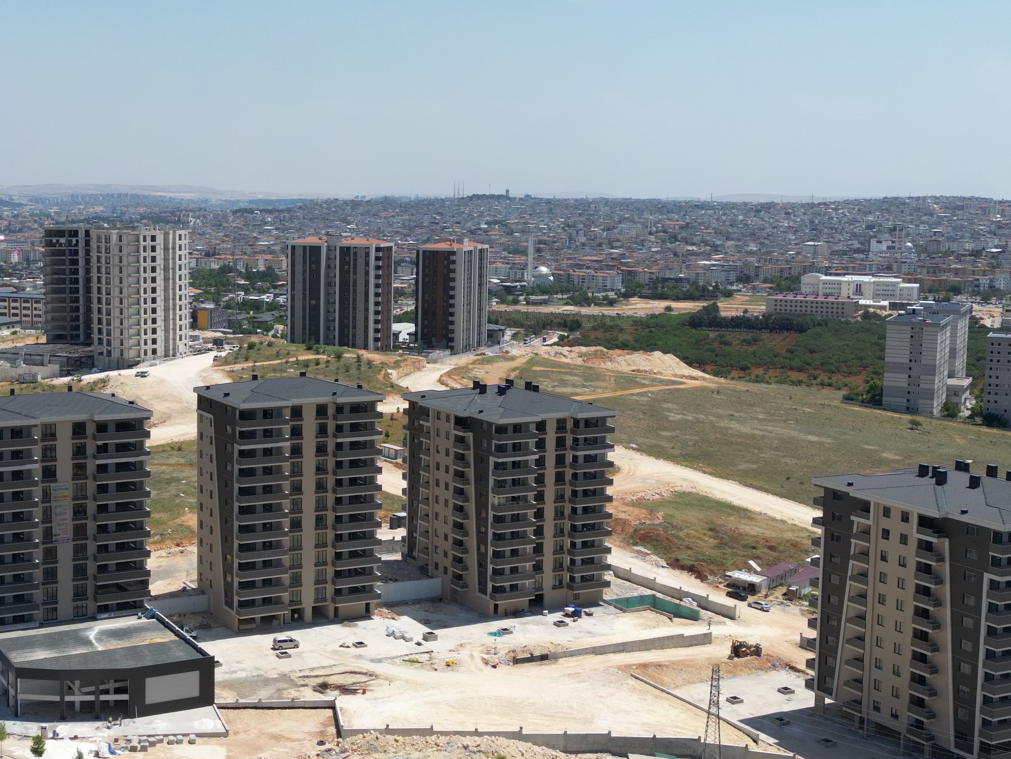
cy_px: 358
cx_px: 291
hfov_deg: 37.5
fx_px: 1460
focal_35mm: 50
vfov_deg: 29.1
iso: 110
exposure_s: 1/4000
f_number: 1.7
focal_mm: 6.72
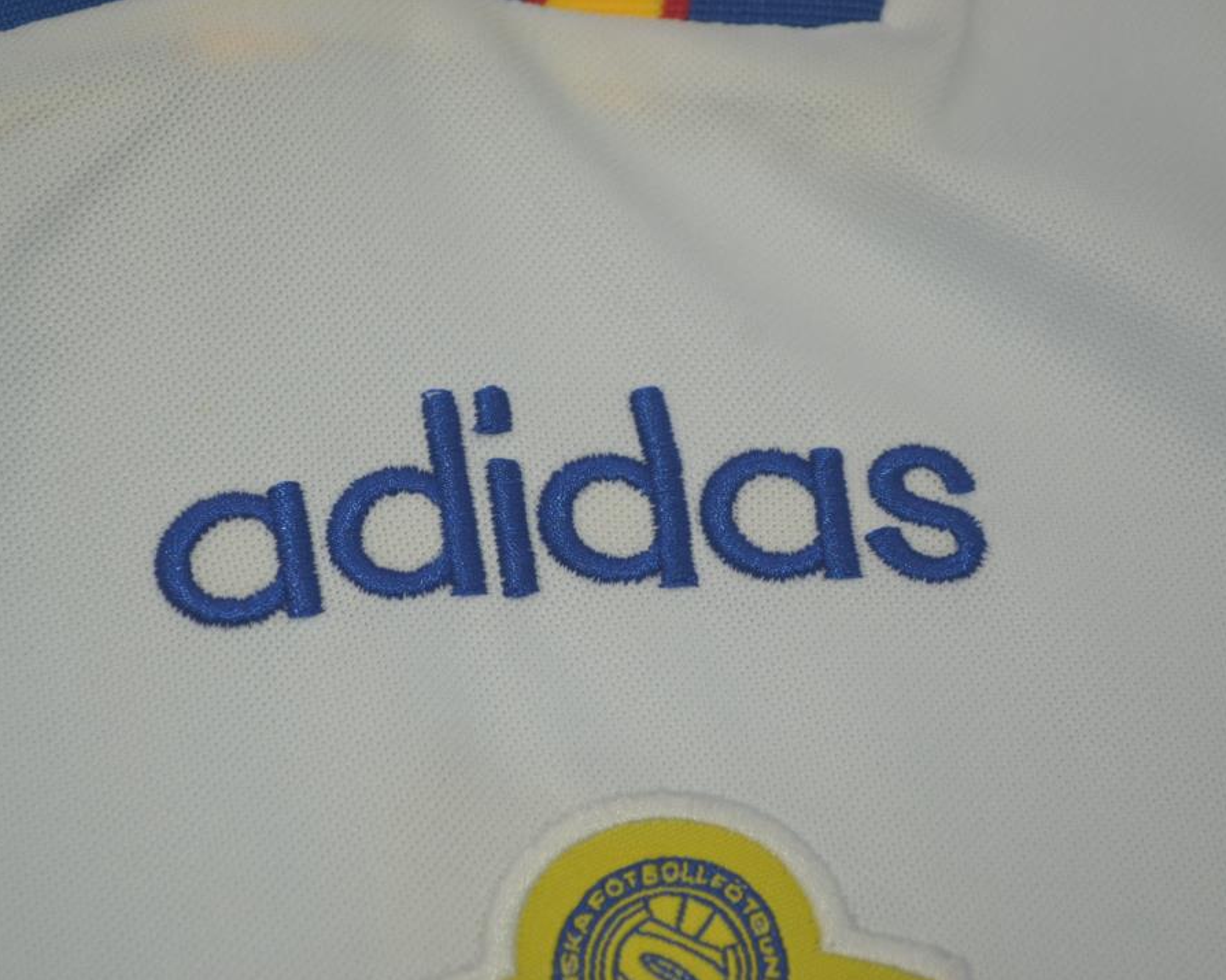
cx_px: 557
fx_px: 3395
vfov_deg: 16.4
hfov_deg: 20.5
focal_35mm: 94
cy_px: 491
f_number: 5.6
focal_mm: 55
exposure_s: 1/160
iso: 200
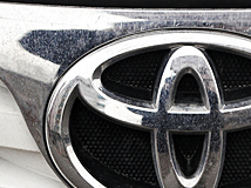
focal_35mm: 391
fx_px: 2832
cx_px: 198
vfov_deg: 3.8
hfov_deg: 5.1
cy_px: 186
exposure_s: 1/500
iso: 400
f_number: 5.6
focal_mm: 110
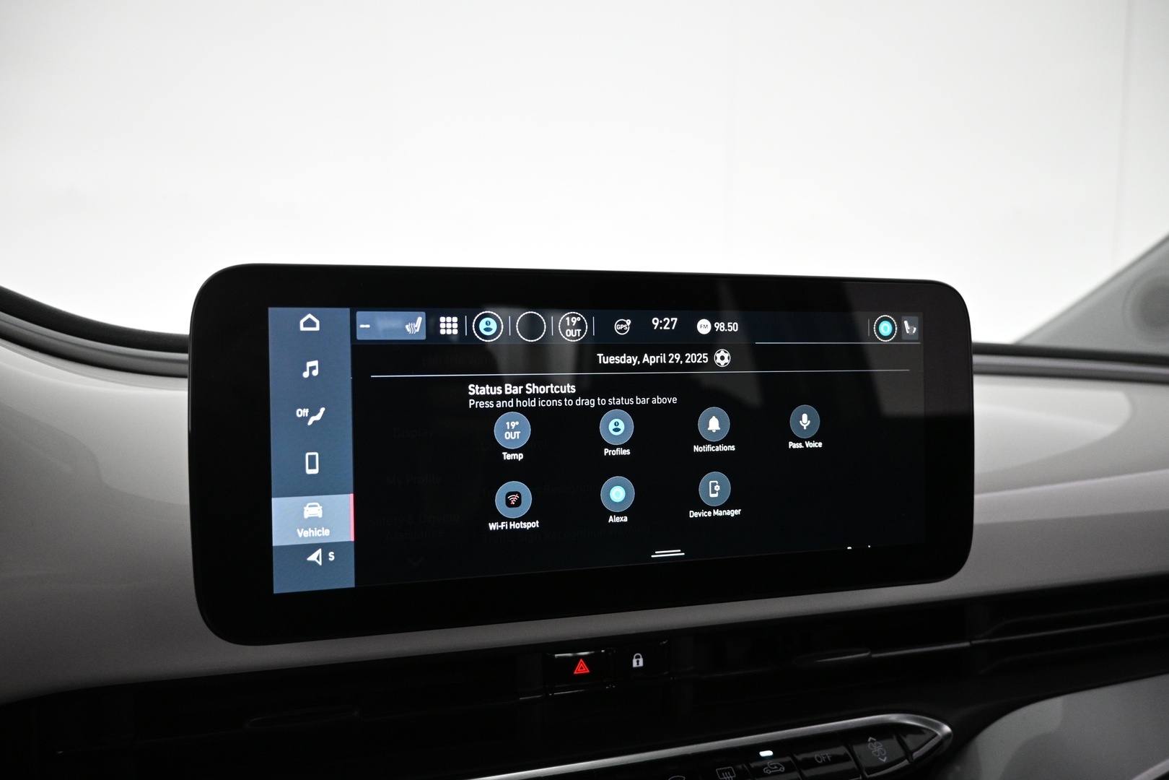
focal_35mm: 24
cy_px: 390
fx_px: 779
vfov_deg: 53.1
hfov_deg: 73.7
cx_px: 584
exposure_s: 1/125
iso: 1600
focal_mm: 16
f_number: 3.5
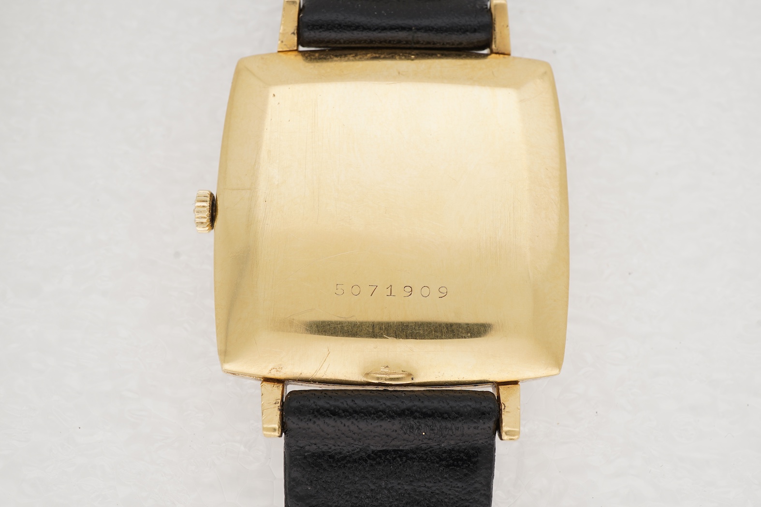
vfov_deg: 29.9
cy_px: 254
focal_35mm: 45
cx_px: 380
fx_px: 951
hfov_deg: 43.6
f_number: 22
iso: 160
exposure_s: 1/160
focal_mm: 30
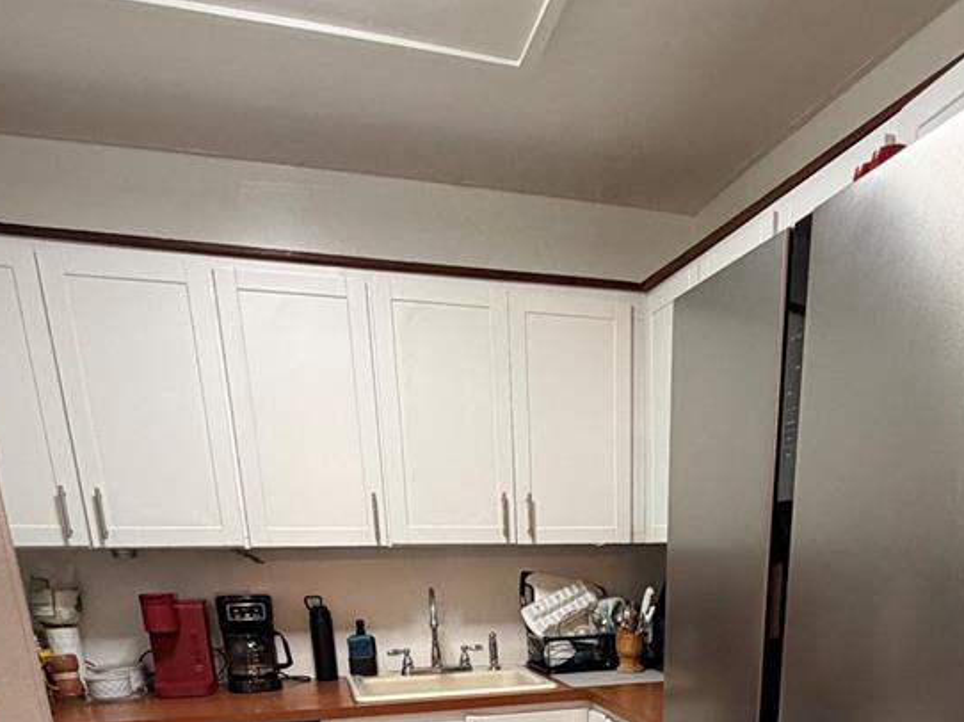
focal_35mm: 31
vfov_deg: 36.5
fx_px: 863
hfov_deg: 57.6
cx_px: 607
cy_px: 838
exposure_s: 1/60
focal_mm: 2.22
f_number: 2.2
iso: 320
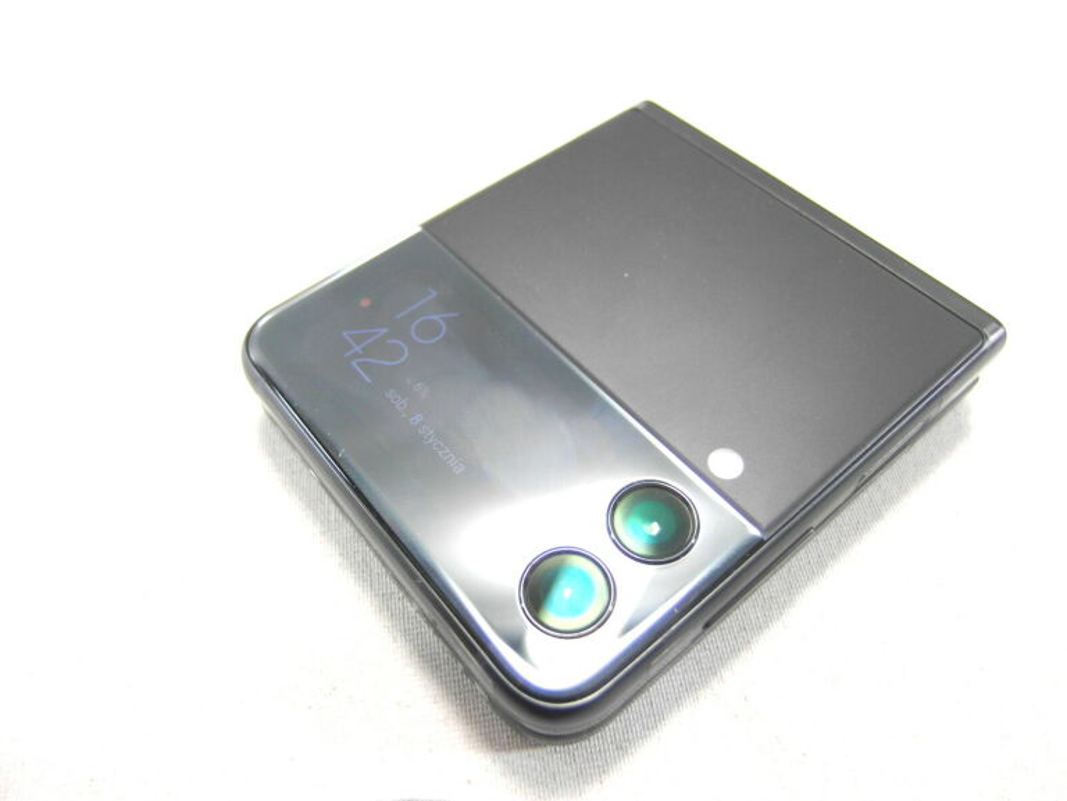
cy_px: 400
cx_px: 534
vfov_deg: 56.9
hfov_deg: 71.6
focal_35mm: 24
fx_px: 740
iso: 80
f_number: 1.8
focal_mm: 5.2
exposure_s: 1/125
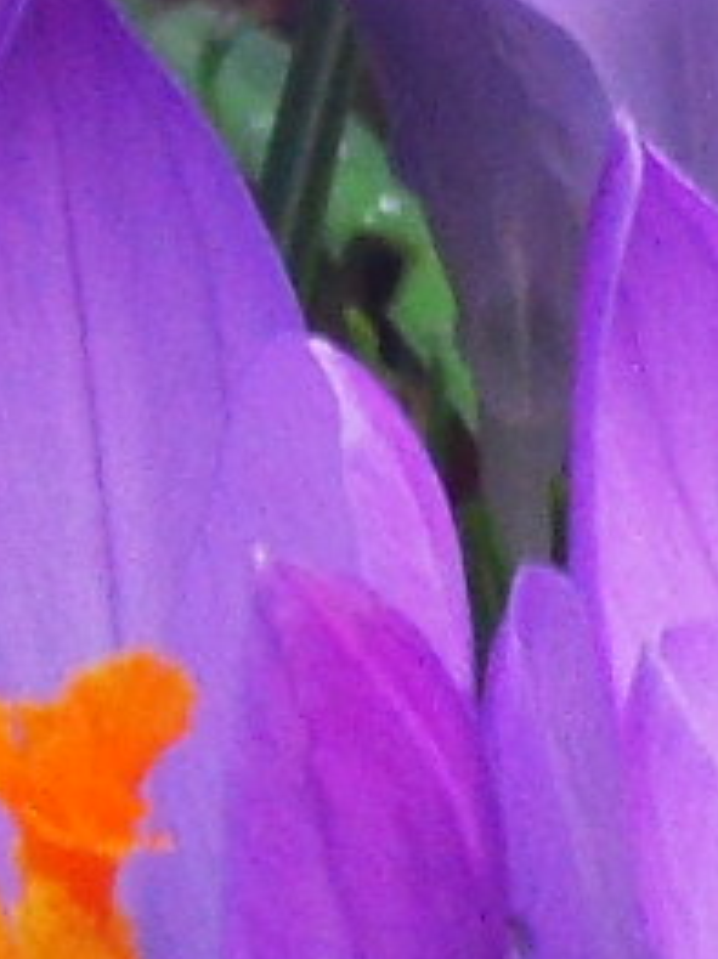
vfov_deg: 2.9
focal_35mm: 690
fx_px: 19098
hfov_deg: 2.1
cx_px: 1669
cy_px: 259
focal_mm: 12.3
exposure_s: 1/60
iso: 80
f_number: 5.1
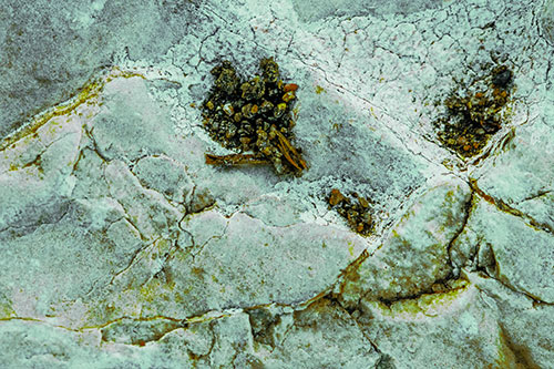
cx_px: 277
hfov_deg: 9.8
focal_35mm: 210
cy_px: 184
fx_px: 3230
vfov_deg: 6.5
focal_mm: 210
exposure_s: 1/320
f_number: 13
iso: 500
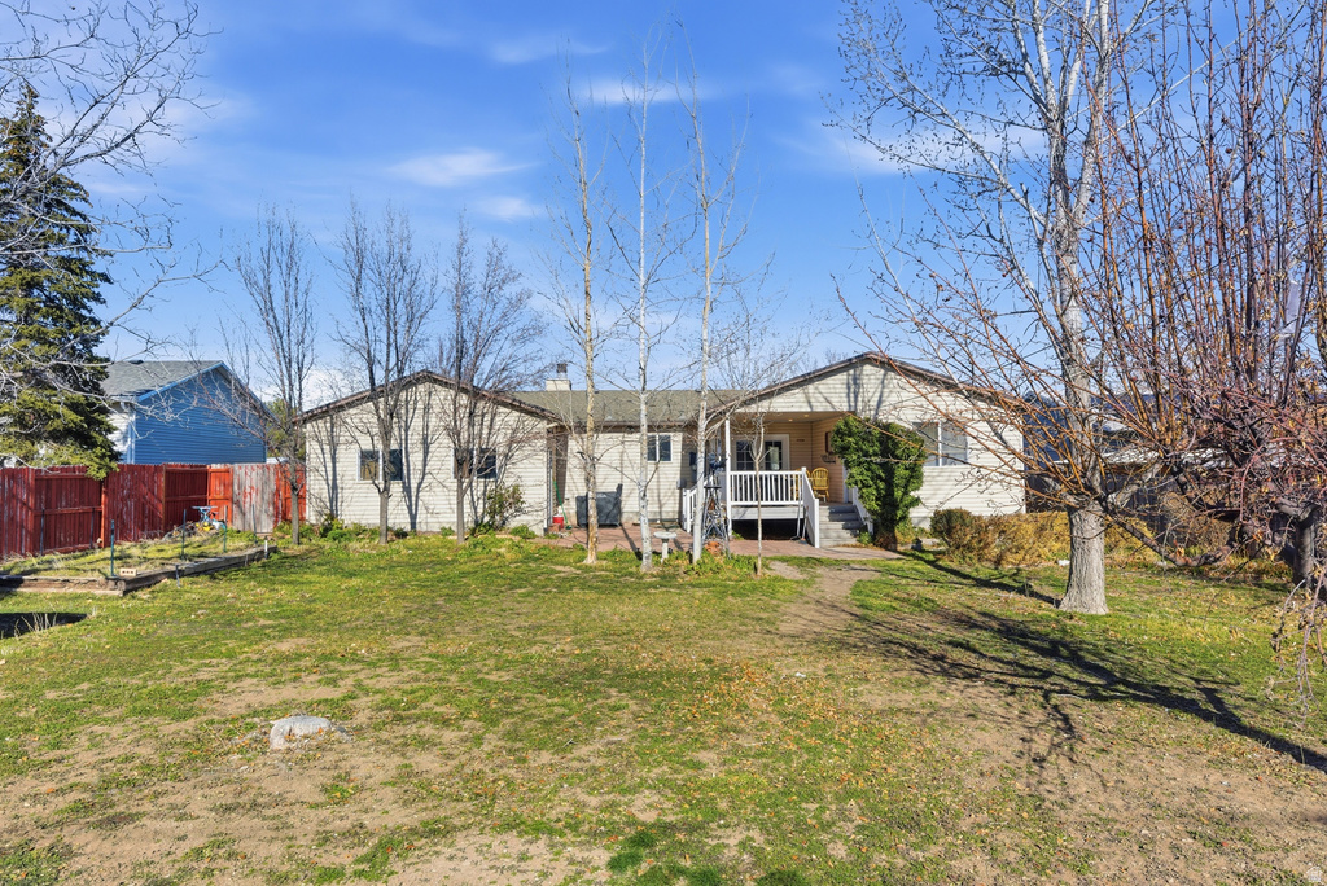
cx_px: 664
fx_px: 811
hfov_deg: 78.5
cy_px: 443
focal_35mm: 22
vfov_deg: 57.3
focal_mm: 22
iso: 100
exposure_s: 1/400
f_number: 10
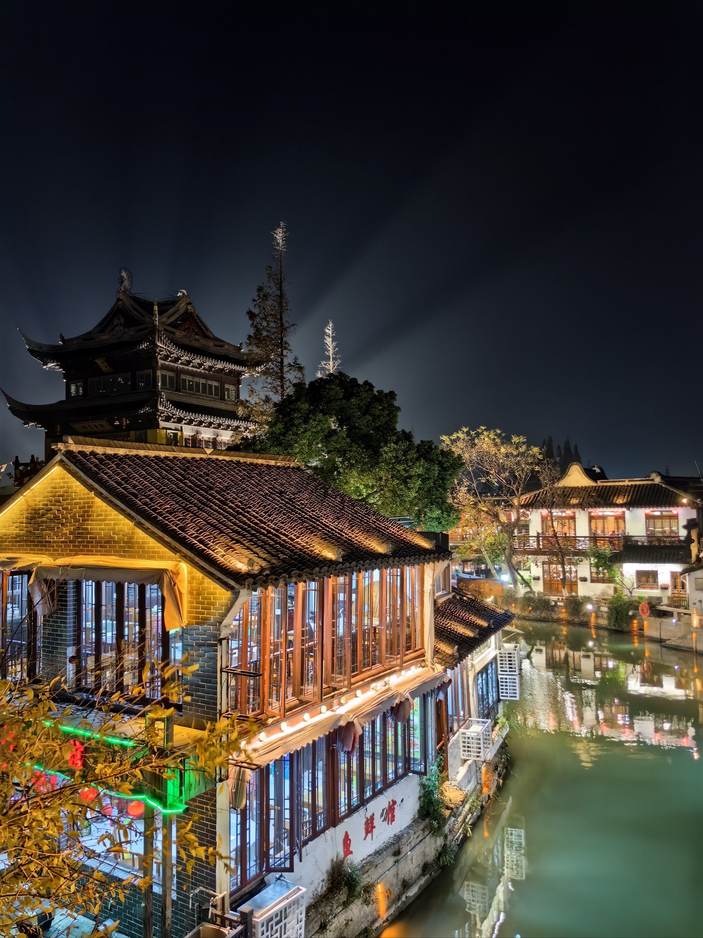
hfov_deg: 51.4
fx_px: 731
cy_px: 469
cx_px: 352
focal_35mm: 27
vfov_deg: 65.3
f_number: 1.4
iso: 400
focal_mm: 5.75
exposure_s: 3
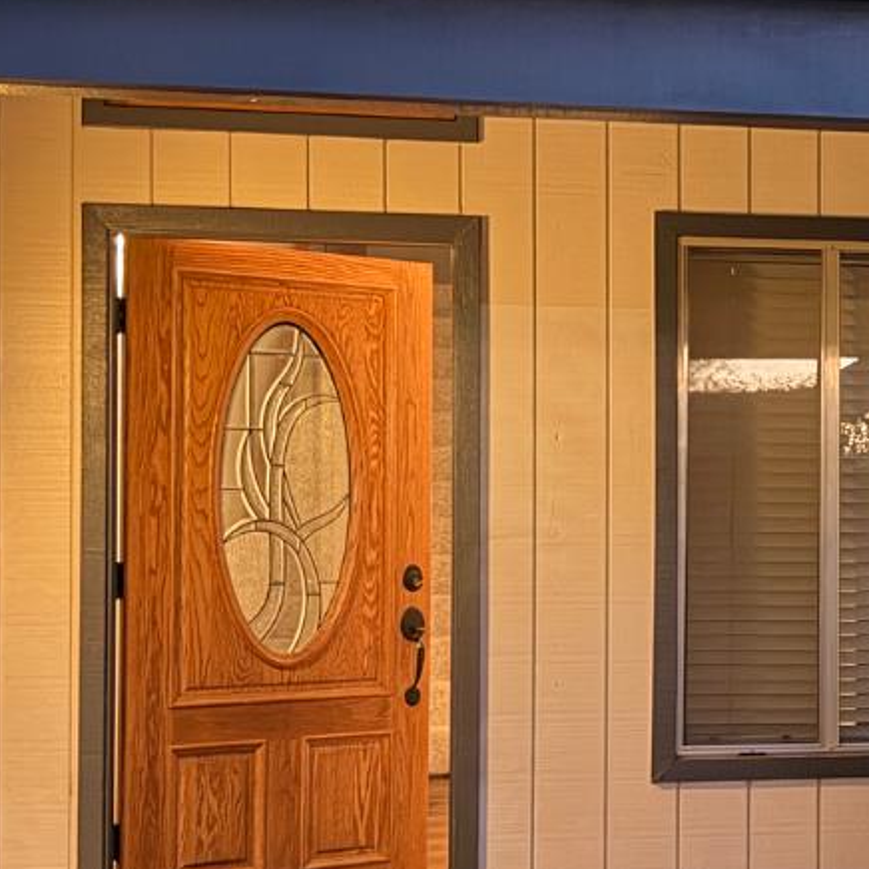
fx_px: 2073
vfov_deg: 23.7
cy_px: 489
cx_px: 929
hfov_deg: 22.5
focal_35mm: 73
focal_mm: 6.76
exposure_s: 1/24
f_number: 1.78
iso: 1600
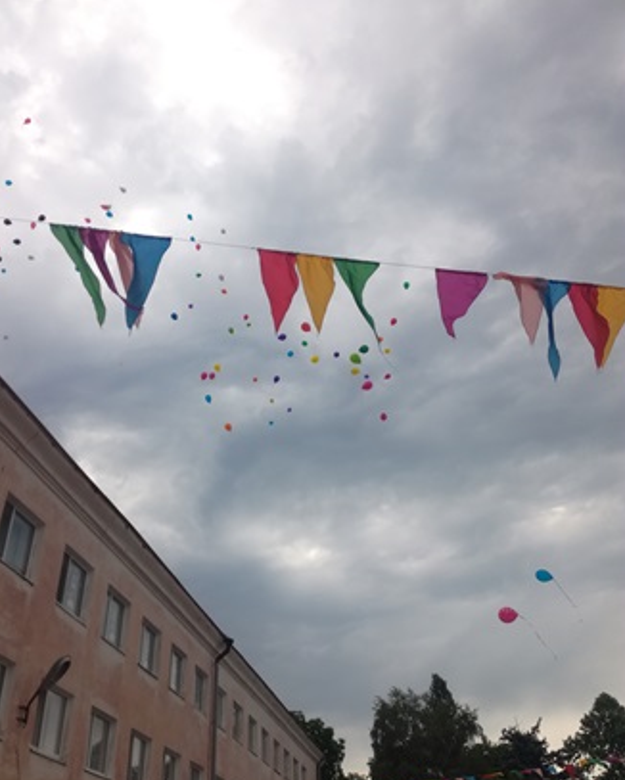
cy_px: 422
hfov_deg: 50.0
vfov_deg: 60.3
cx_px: 307
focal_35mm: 29
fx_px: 670
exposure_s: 1/1592
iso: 50
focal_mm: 3.79
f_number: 2
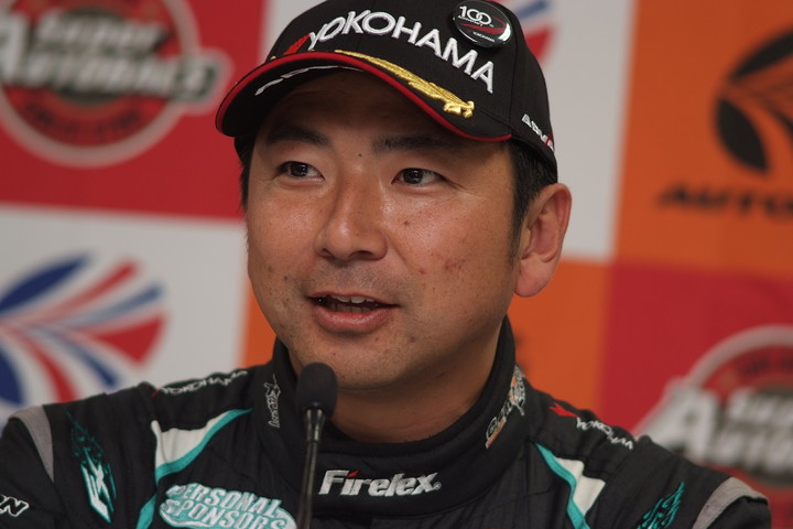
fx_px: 5947
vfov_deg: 5.1
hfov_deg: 7.6
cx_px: 396
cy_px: 264
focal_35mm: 270
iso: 400
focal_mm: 180
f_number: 2.8
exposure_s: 1/250
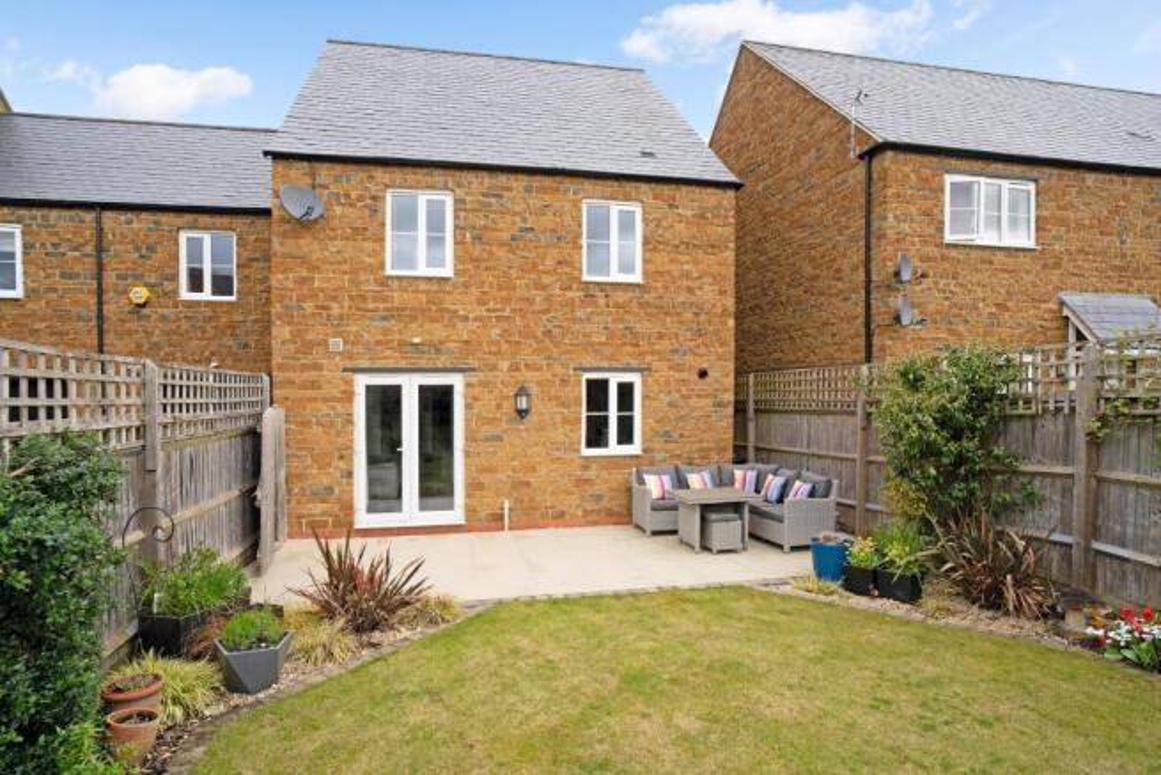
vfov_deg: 67.4
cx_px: 580
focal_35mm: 18
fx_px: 581
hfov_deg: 90.0
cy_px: 388
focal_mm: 18
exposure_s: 1/320
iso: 400
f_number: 8
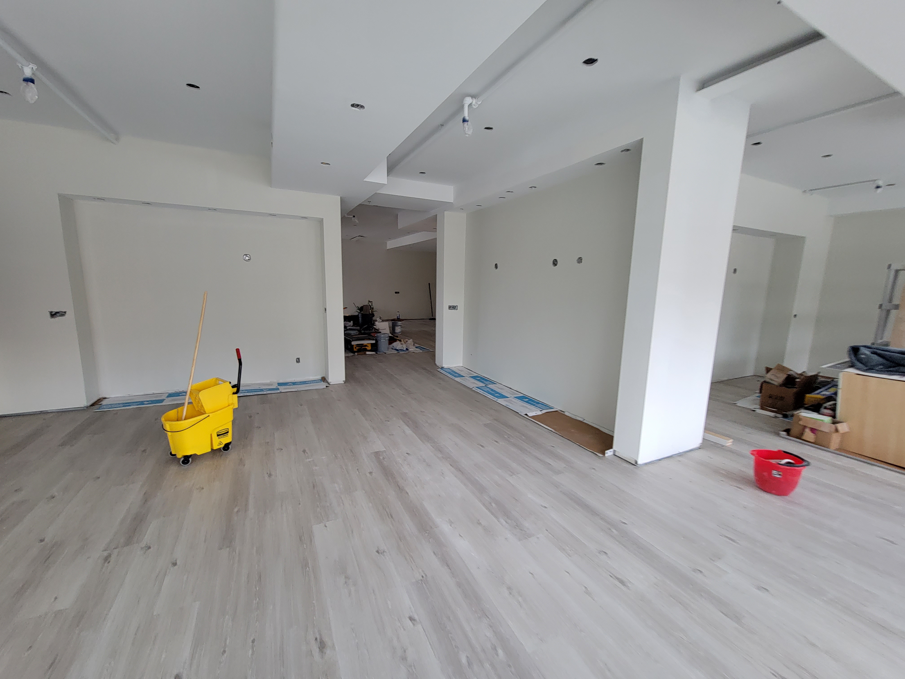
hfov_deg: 106.2
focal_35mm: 13
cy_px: 340
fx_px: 340
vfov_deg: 89.9
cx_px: 452
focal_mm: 2.2
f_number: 2.2
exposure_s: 1/60
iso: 100
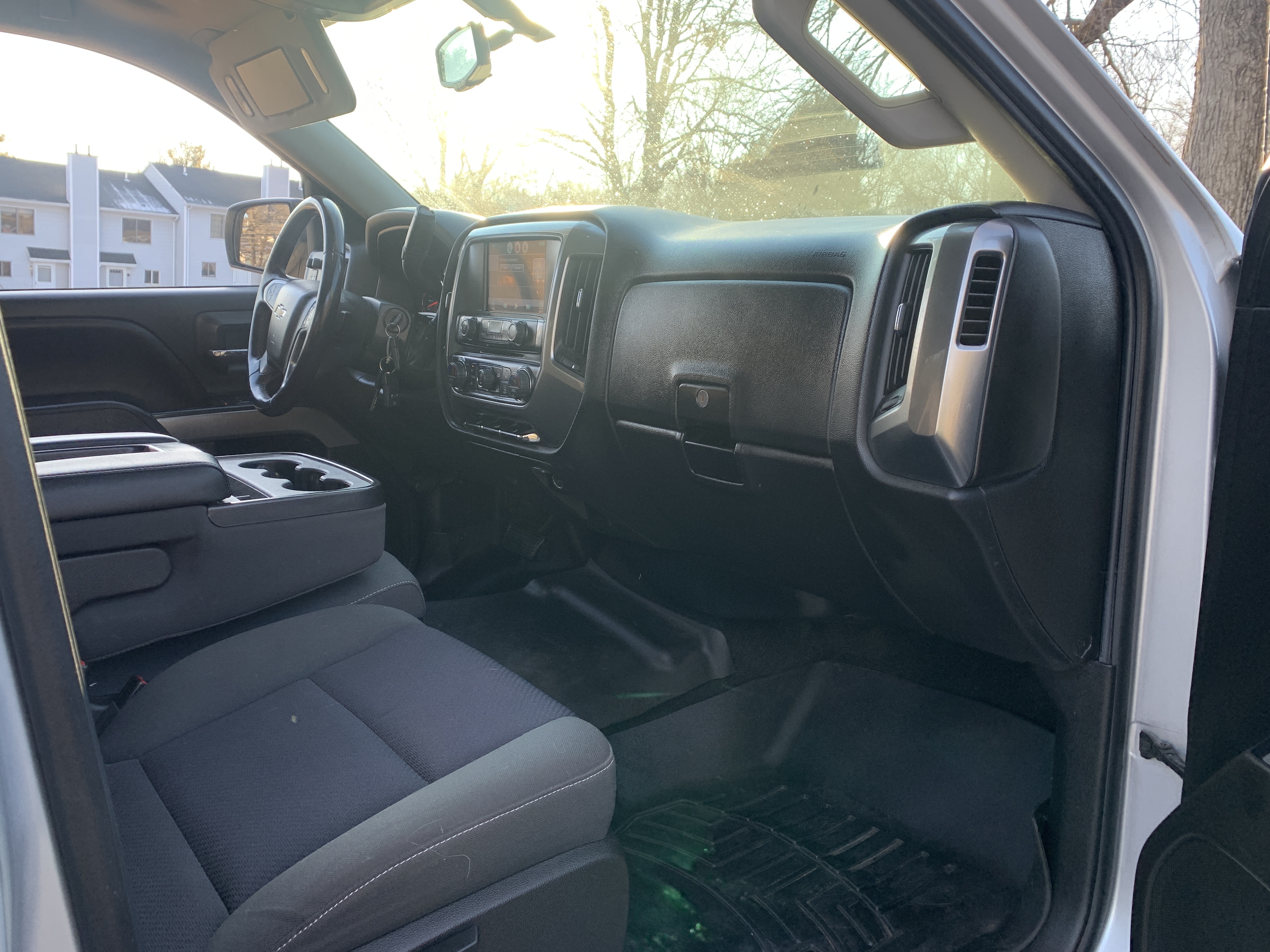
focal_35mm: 28
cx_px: 616
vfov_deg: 49.7
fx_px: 1027
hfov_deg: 63.4
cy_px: 442
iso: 25
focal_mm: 4.25
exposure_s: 1/121
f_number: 1.8
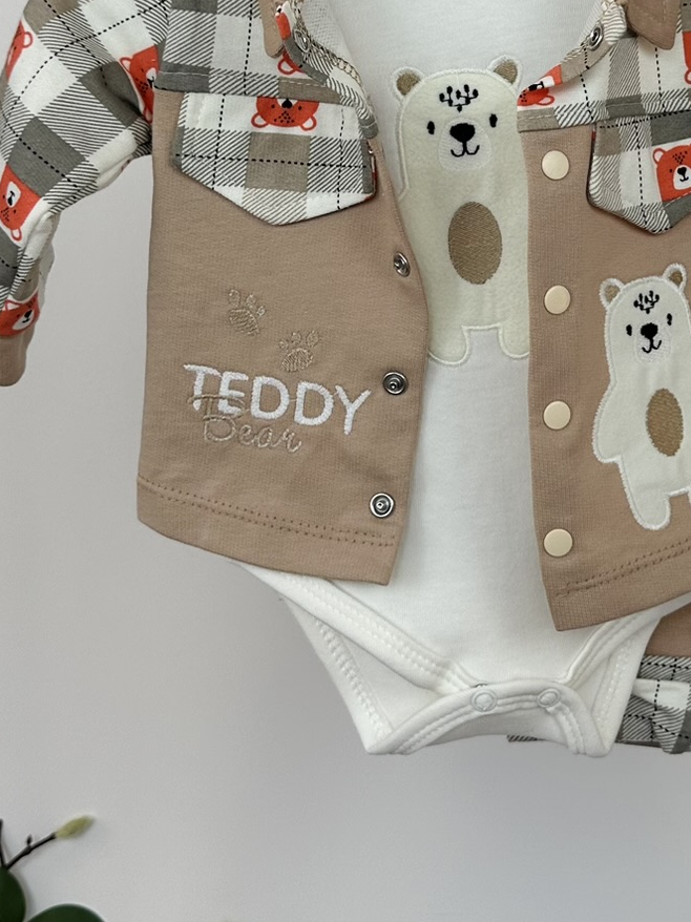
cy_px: 211
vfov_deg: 33.5
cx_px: 579
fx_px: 1491
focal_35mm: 56
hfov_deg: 25.5
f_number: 1.78
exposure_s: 1/535
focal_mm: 6.86
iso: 80
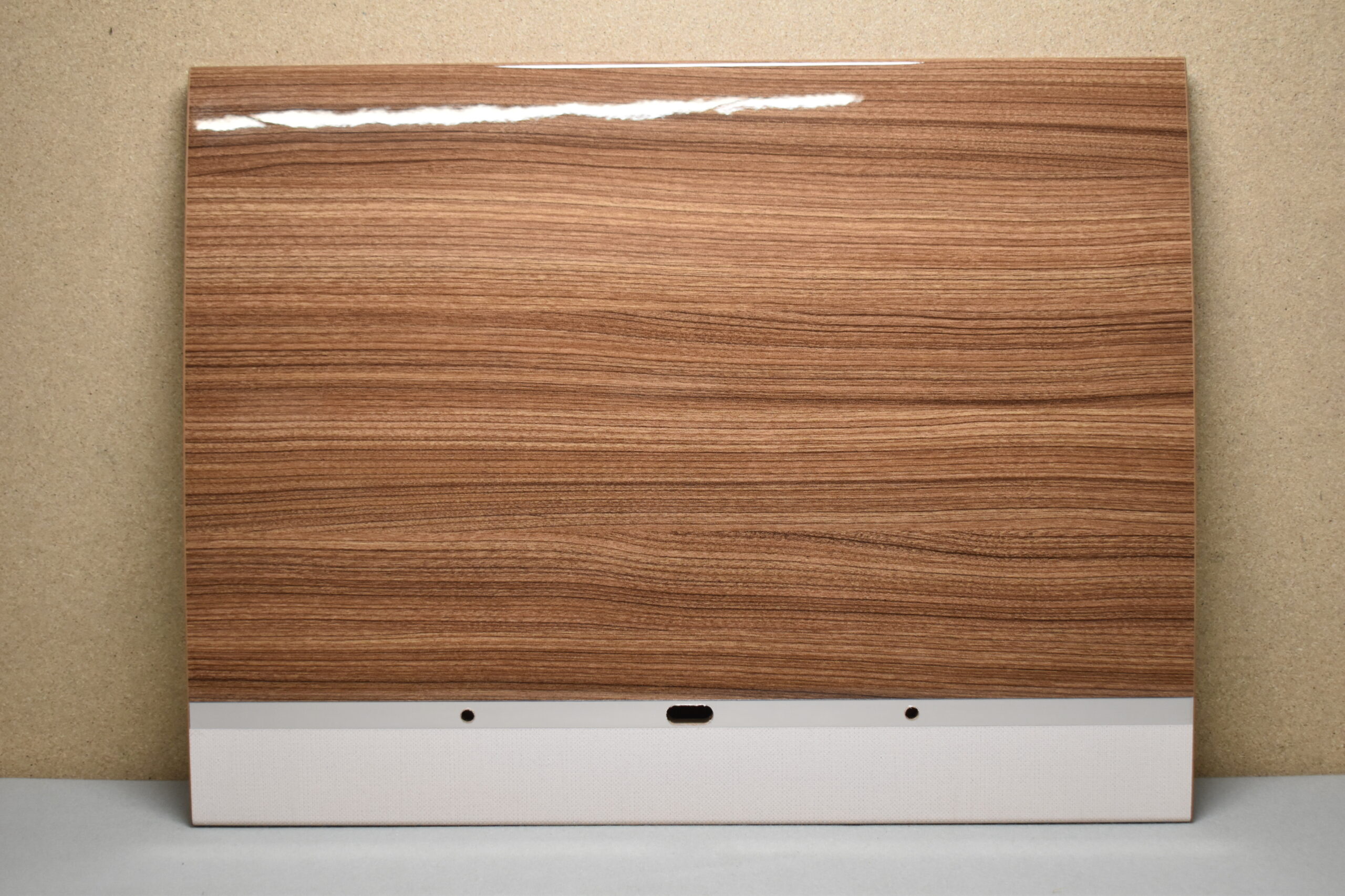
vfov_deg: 26.5
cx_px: 672
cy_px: 448
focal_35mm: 51
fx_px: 1905
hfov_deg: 38.9
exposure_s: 1/125
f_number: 4.5
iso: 800
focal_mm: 34
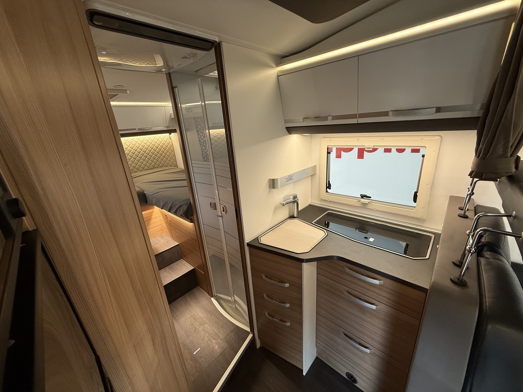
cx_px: 262
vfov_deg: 85.7
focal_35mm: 14
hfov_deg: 102.1
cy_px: 196
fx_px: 212
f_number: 2.2
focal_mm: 2.22
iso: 200
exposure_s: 1/99
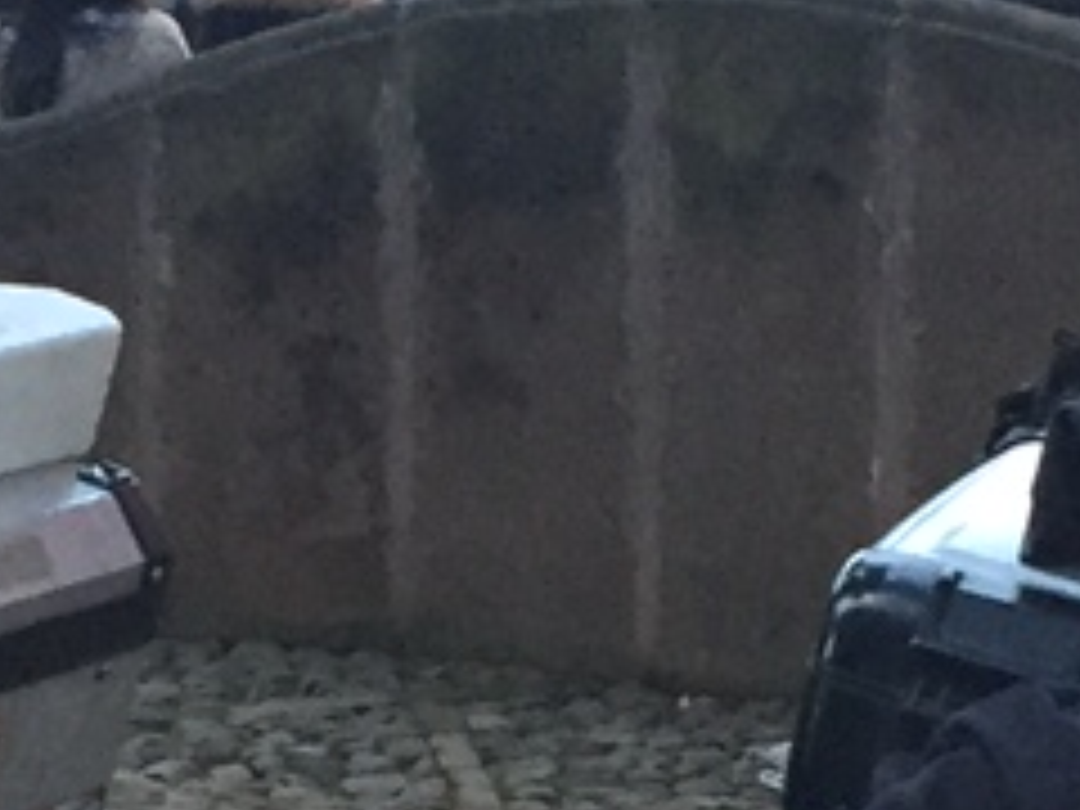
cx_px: -32
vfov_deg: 7.5
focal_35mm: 197
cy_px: 734
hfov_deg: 10.0
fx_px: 6146
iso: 160
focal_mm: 4.15
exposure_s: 1/30
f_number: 2.2
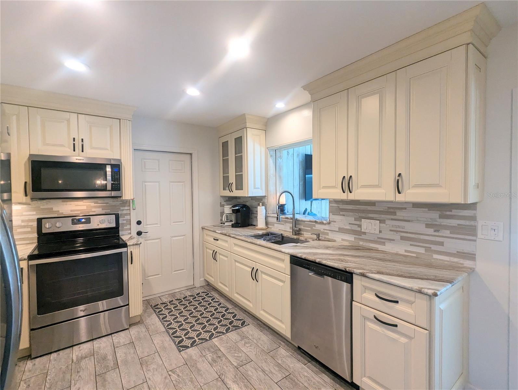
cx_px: 259
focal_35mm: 16
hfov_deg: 94.4
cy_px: 195
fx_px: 240
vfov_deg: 78.2
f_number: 2.2
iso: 177
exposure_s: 1/120
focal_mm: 2.35
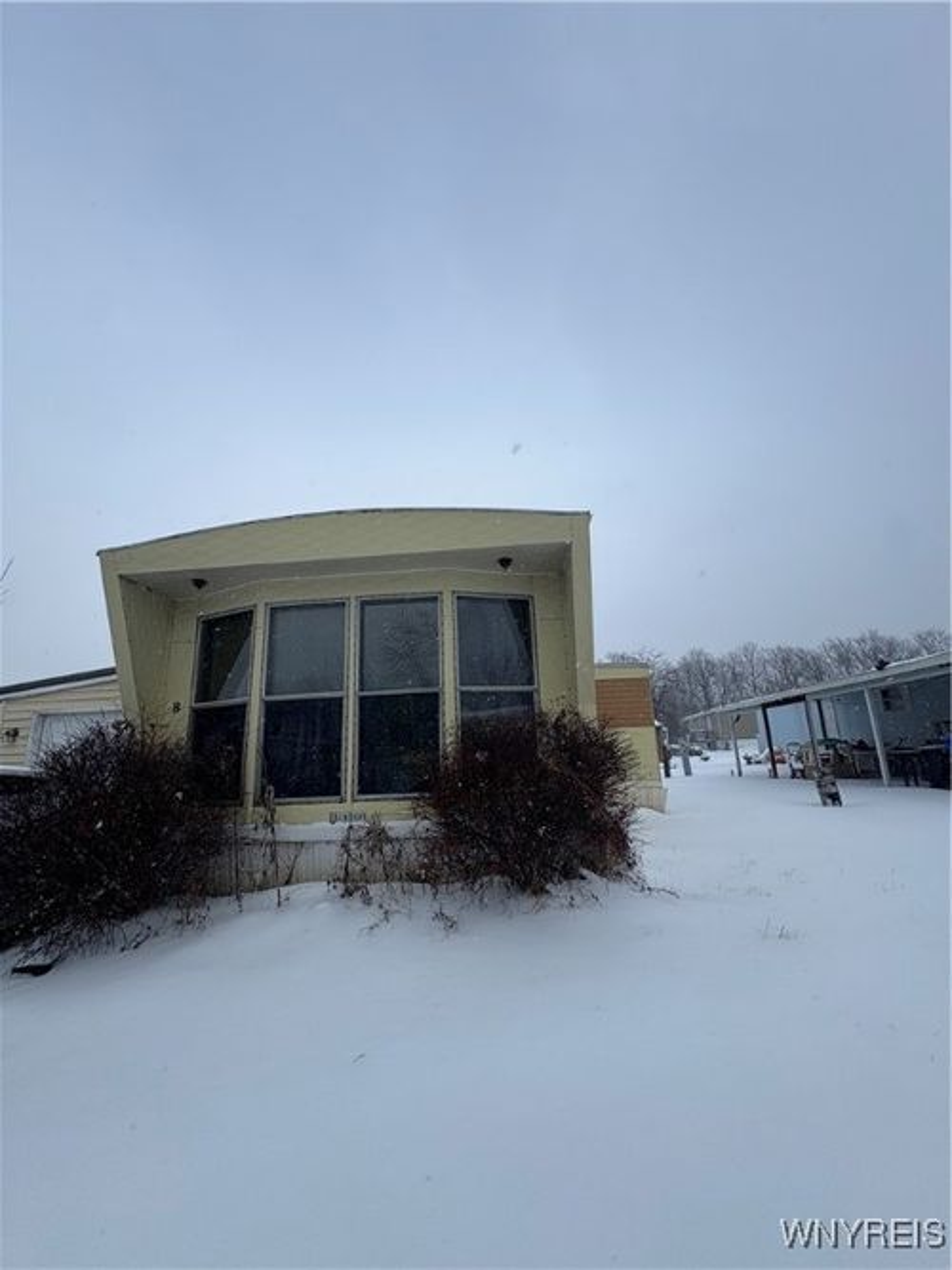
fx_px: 514
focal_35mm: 14
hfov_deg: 85.7
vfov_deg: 102.1
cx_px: 476
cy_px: 635
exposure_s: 1/1094
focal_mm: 2.22
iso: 50
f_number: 2.2
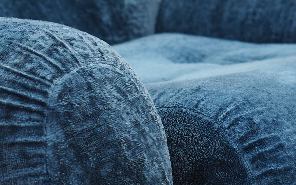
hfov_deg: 20.7
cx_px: 84
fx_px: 807
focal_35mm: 100
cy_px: 209
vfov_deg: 12.8
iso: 320
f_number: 2
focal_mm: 17
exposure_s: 1/30
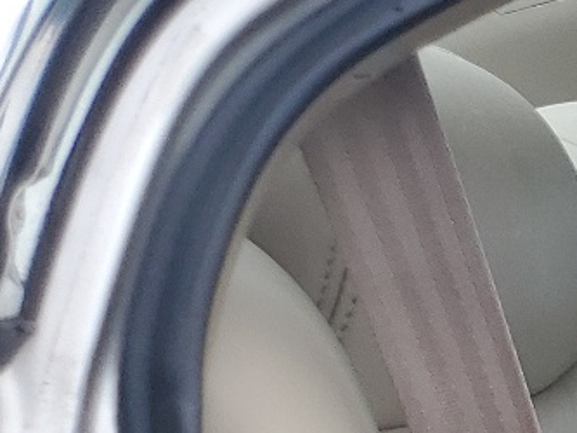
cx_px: 1367
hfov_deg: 12.5
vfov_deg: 10.9
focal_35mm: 125
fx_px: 2084
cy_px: 850
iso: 50
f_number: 1.5
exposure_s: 1/667
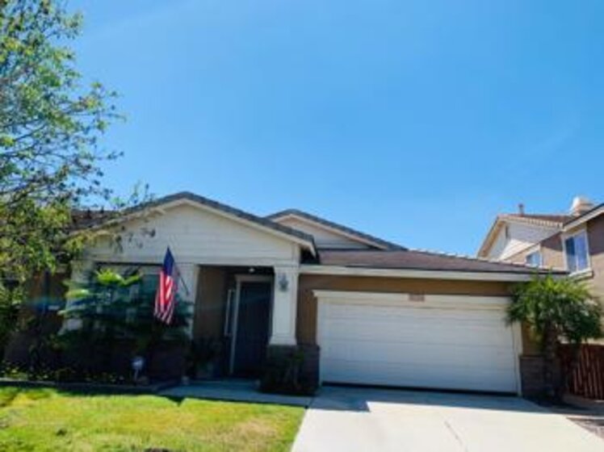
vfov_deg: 53.0
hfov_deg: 67.3
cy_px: 226
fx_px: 453
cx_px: 302
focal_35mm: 26
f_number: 1.8
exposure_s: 1/2257
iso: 25
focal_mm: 4.25
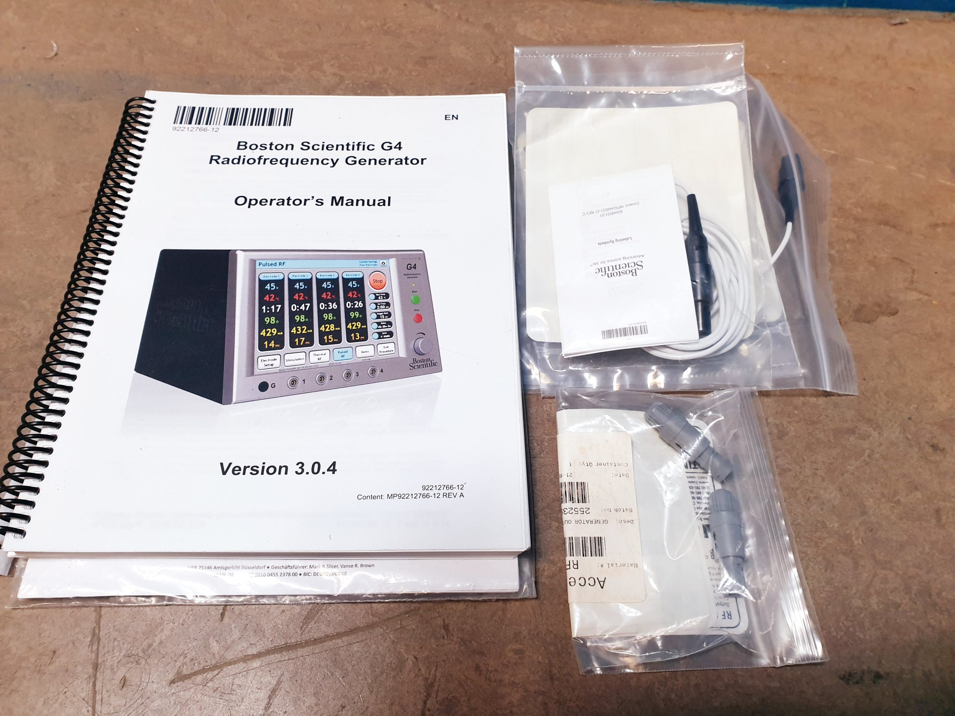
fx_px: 717
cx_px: 478
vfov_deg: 53.1
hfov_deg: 67.3
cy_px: 358
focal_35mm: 26
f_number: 2.4
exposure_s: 1/50
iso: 250
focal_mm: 4.3
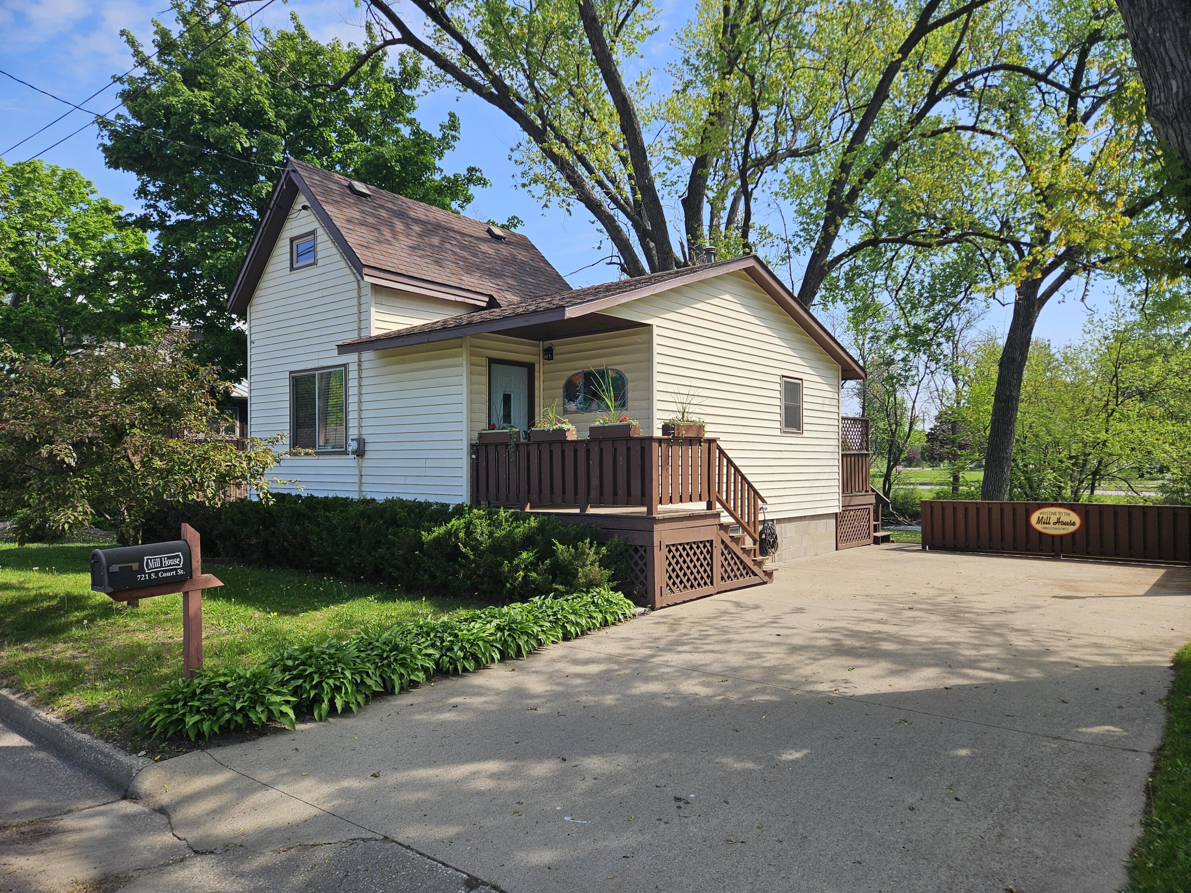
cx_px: 596
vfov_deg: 58.9
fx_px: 791
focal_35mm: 23
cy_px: 446
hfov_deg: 73.9
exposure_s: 1/1513
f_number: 1.8
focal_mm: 5.4
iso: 25
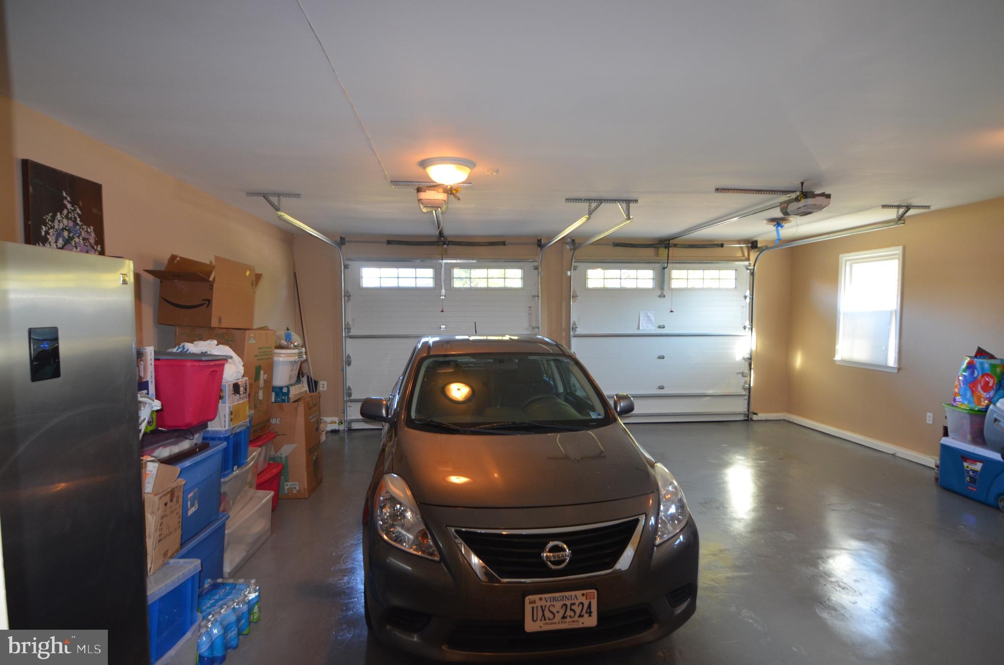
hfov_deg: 85.5
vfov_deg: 63.0
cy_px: 332
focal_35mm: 20
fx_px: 543
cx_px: 502
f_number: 2.8
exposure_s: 1/60
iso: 640
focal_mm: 13
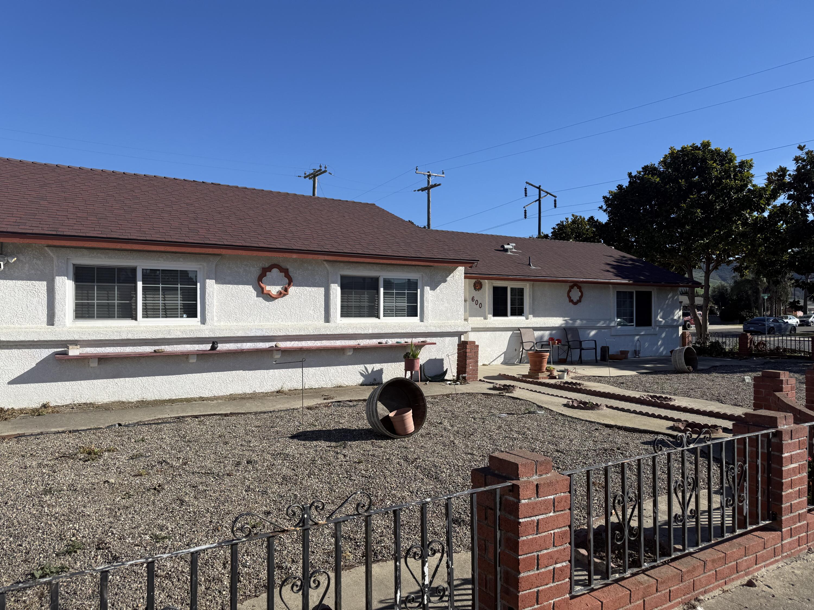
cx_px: 407
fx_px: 564
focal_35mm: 24
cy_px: 305
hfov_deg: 71.6
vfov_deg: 56.8
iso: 80
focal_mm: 6.76
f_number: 1.78
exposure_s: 1/5714
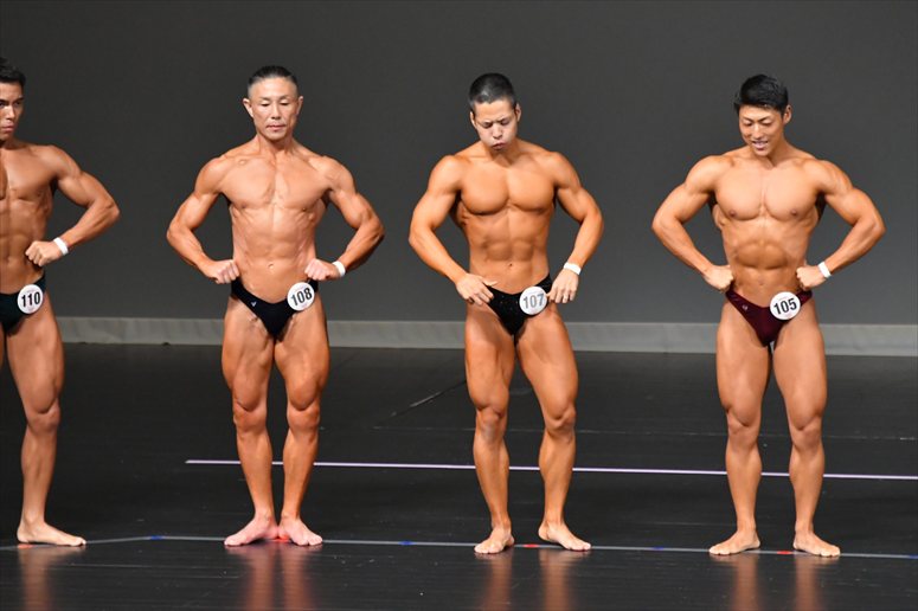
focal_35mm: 345
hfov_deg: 6.0
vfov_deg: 4.0
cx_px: 459
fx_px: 8793
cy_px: 306
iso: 5000
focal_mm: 230
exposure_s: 1/400
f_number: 5.6
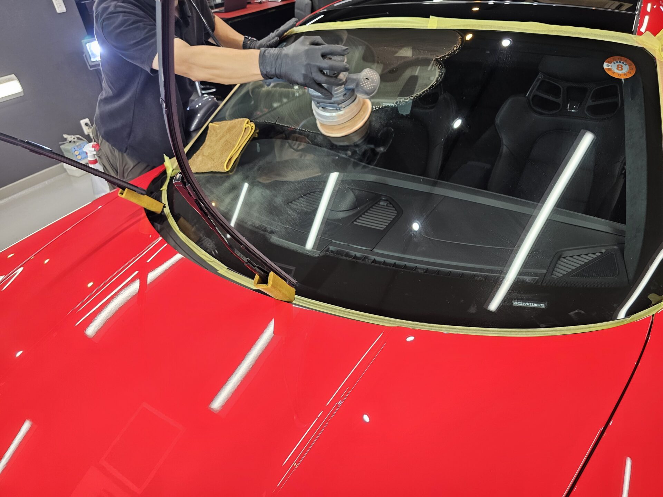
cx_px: 332
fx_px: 441
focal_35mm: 23
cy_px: 248
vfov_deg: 58.9
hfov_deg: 73.9
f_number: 1.7
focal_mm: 6.3
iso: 100
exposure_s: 1/100
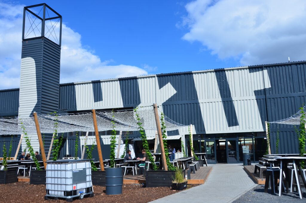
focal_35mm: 33
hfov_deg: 57.3
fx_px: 280
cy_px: 102
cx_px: 153
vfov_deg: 39.8
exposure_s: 1/250
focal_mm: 22
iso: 100
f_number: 8
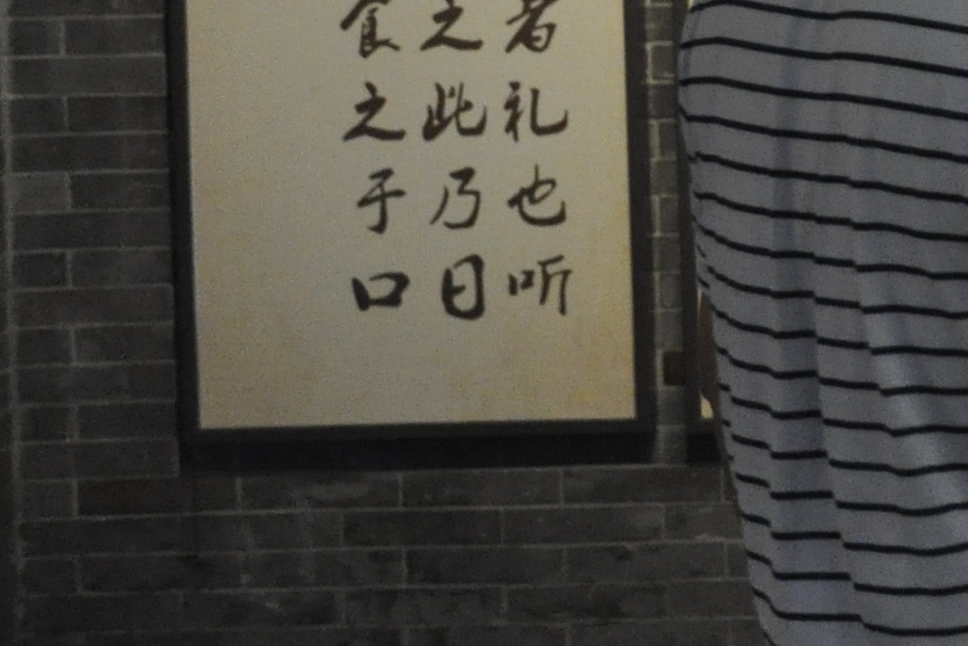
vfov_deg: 8.6
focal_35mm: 156
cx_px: 1699
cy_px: -272
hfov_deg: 12.2
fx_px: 4197
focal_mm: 25
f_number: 4
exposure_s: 1/25
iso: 1600
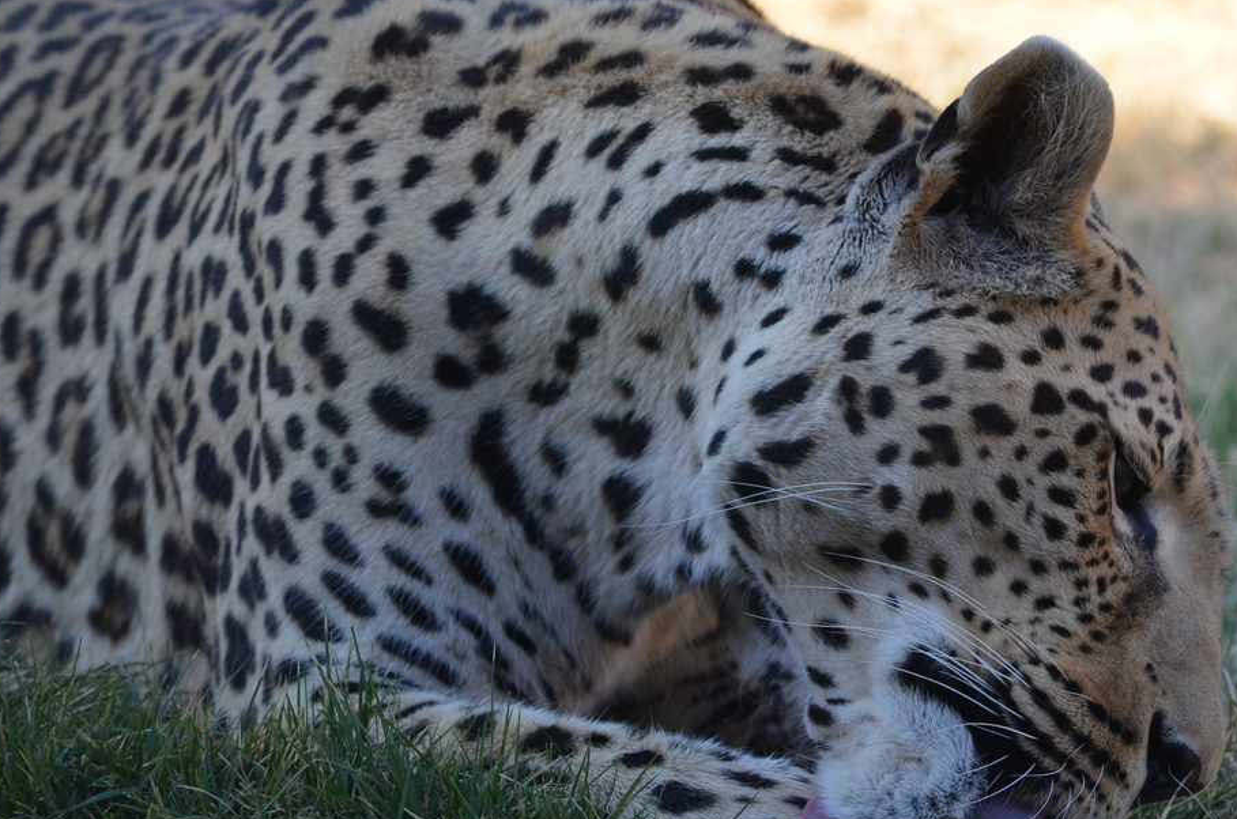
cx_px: 720
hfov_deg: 5.0
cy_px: 454
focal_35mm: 412
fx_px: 14117
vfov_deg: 3.3
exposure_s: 1/320
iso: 400
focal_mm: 195
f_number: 5
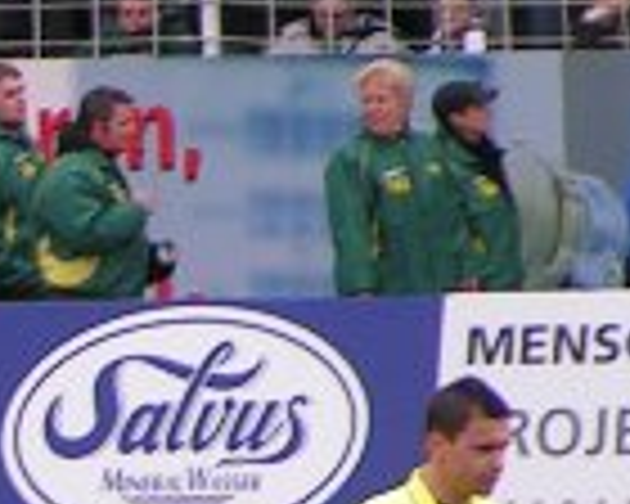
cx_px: -846
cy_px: 666
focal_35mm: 1319
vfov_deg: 1.2
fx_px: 24594
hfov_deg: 1.5
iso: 50
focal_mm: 36.1
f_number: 3.5
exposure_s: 1/320
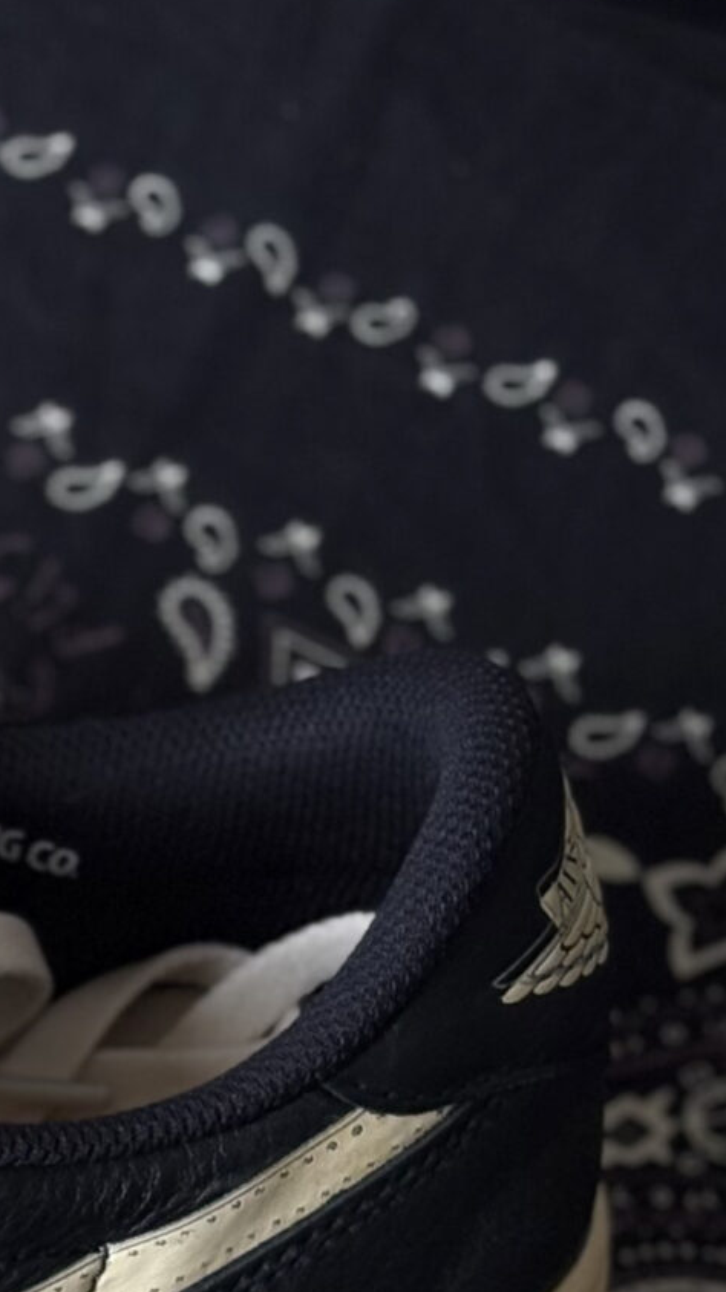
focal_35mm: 172
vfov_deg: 12.1
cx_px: -509
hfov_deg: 6.9
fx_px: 5888
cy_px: 1779
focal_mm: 5.96
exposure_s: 1/120
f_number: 1.6
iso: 25
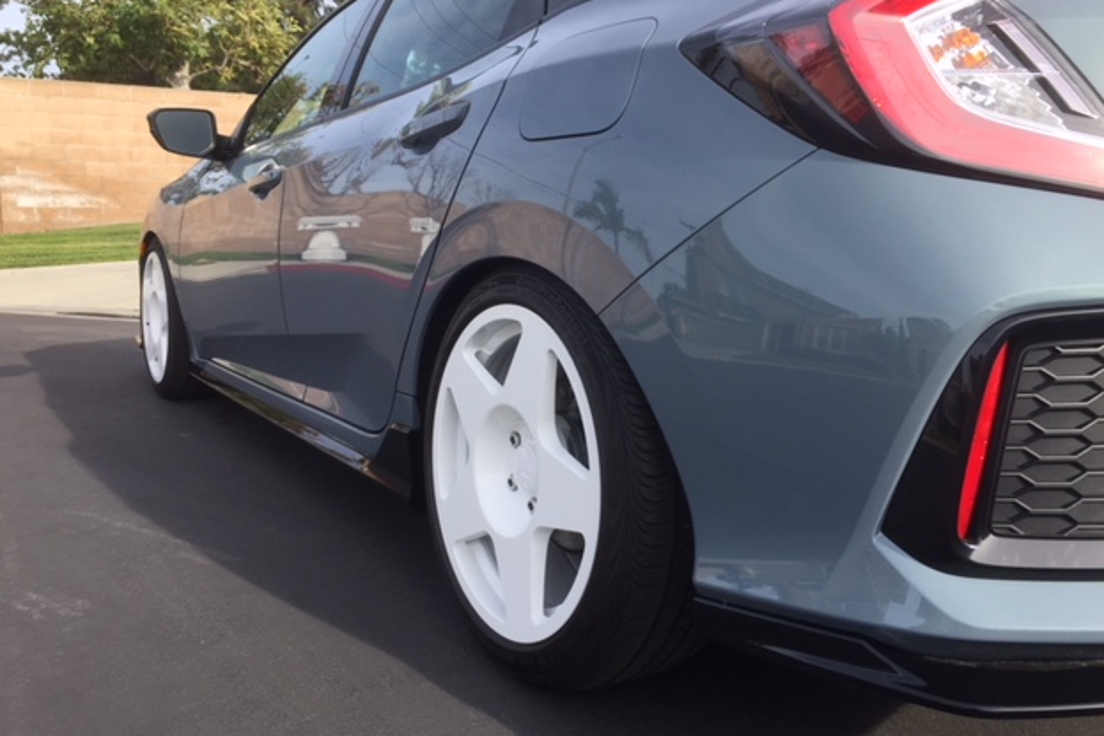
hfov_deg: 60.3
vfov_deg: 42.3
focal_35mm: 31
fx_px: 950
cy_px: 332
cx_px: 539
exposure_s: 1/760
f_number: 2.2
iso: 32
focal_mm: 4.15
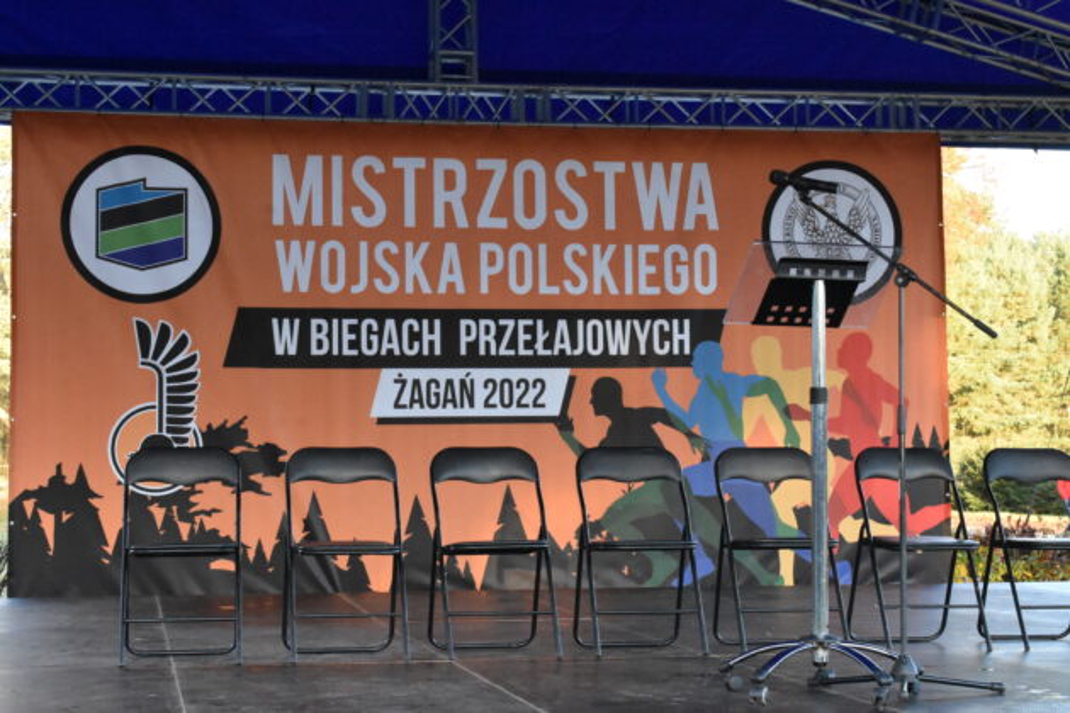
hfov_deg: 31.9
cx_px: 535
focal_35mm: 63
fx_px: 1872
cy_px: 356
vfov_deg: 21.6
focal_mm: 42
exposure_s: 1/400
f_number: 10
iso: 6400
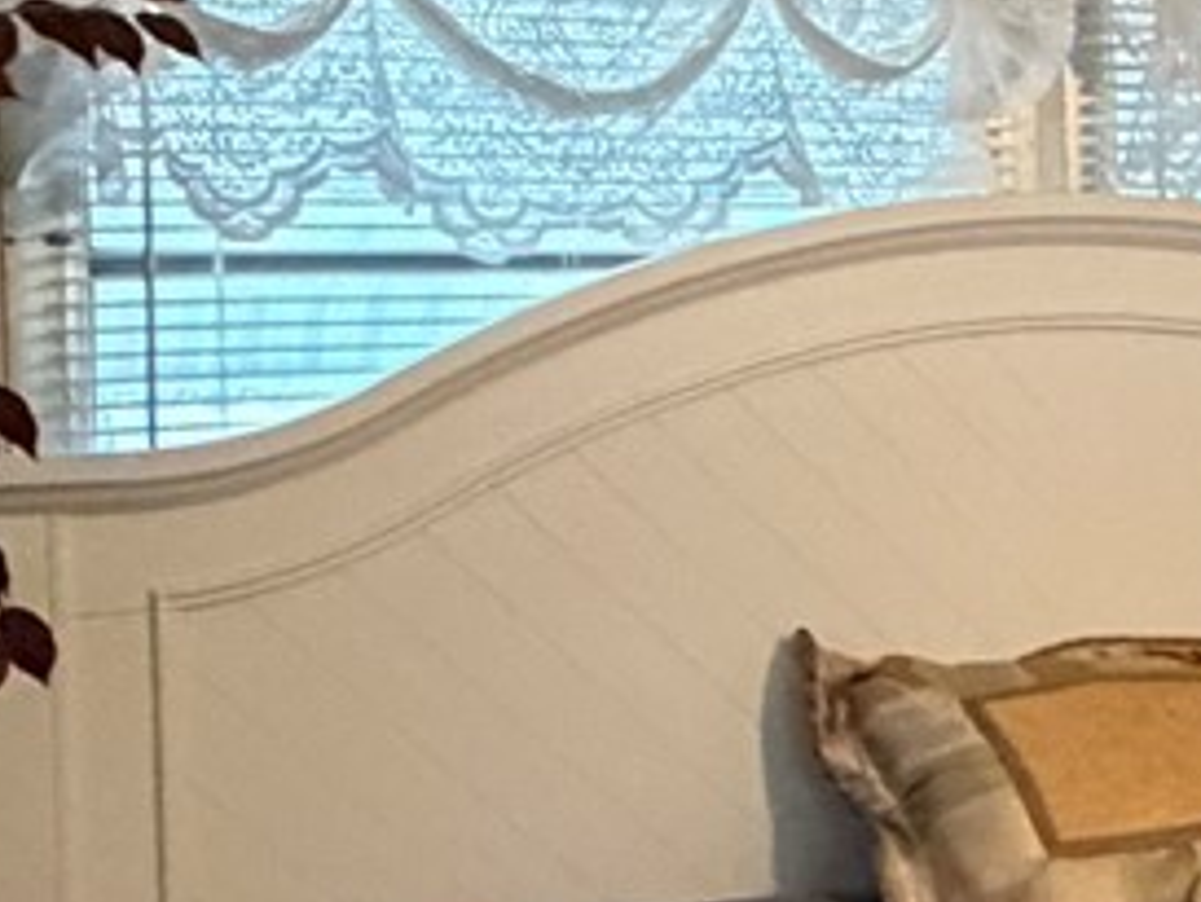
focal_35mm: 82
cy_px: 352
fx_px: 2846
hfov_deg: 21.3
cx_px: 1619
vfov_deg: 18.0
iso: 1000
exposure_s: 1/60
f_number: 2.2
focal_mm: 2.22
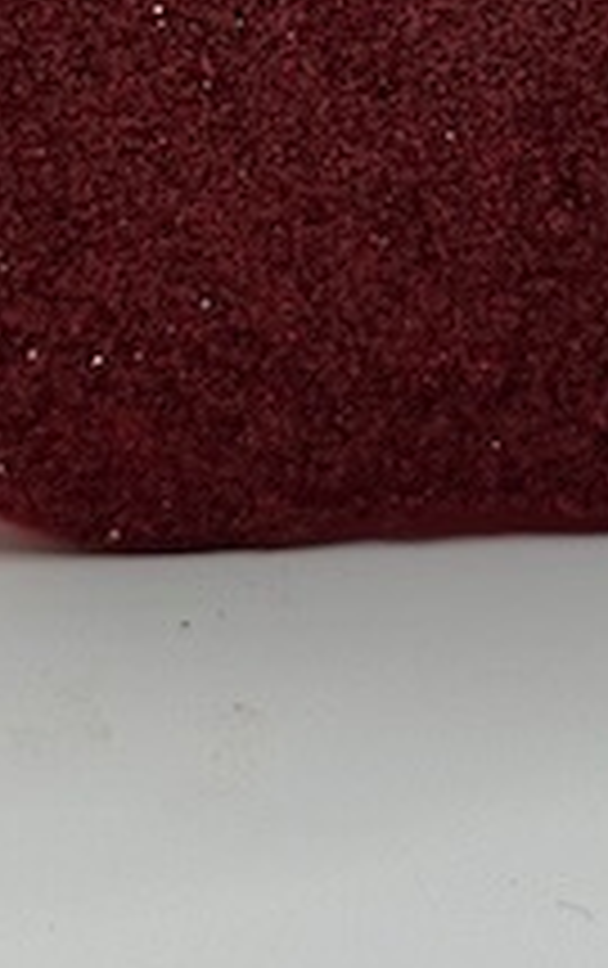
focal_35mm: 189
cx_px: 360
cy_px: -279
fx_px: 4994
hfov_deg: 7.0
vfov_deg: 10.8
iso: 64
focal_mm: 6.76
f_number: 1.78
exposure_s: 1/356
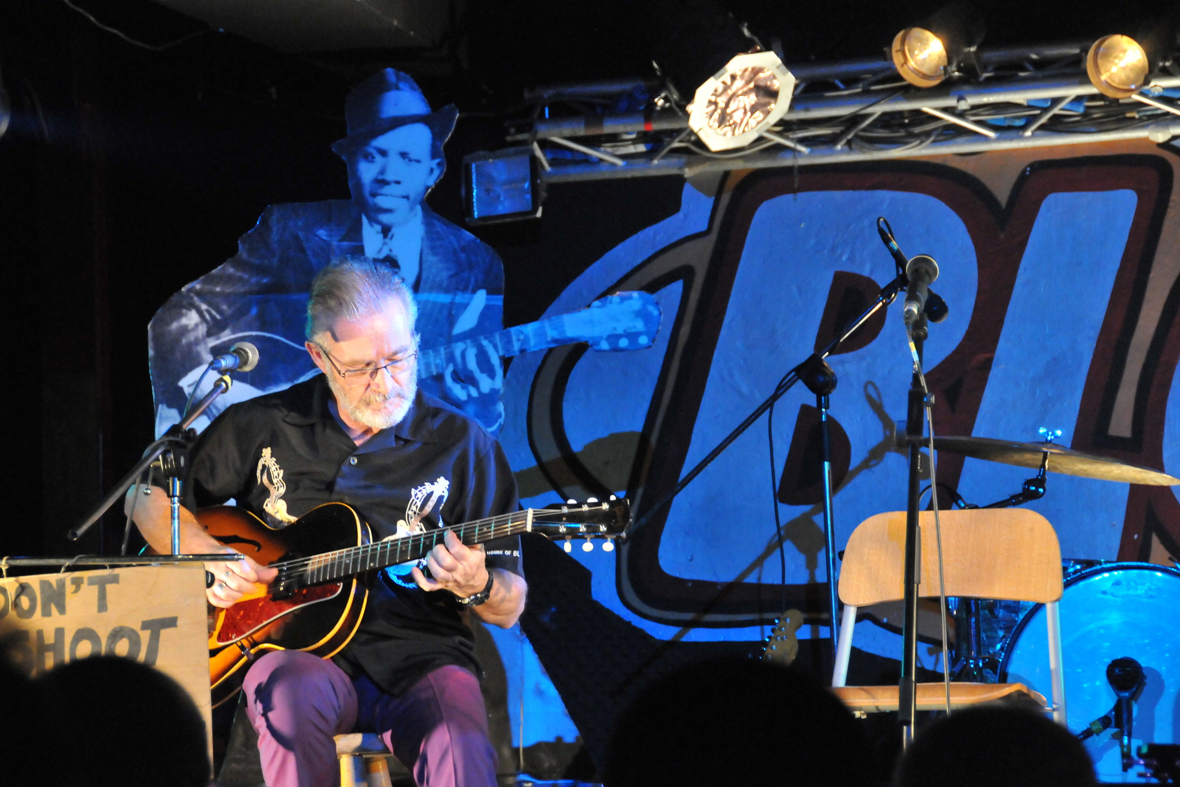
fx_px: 4704
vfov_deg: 9.6
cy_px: 392
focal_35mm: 144
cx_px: 590
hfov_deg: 14.3
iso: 3200
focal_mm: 95
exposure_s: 1/30
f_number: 5.3
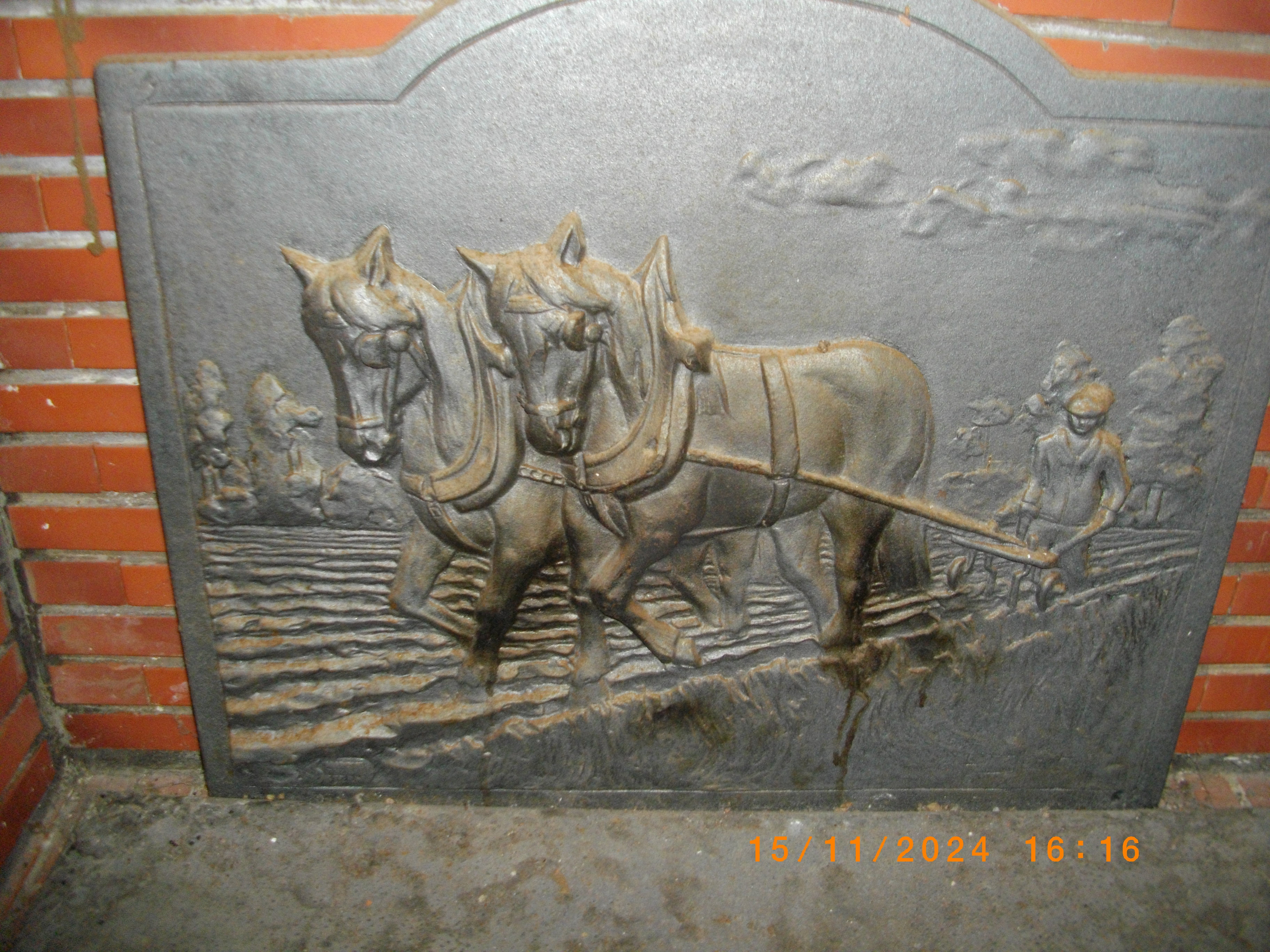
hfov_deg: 56.8
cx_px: 635
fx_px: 1174
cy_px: 476
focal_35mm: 32
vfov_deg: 44.2
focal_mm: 5.7
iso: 200
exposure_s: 1/50
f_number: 2.9
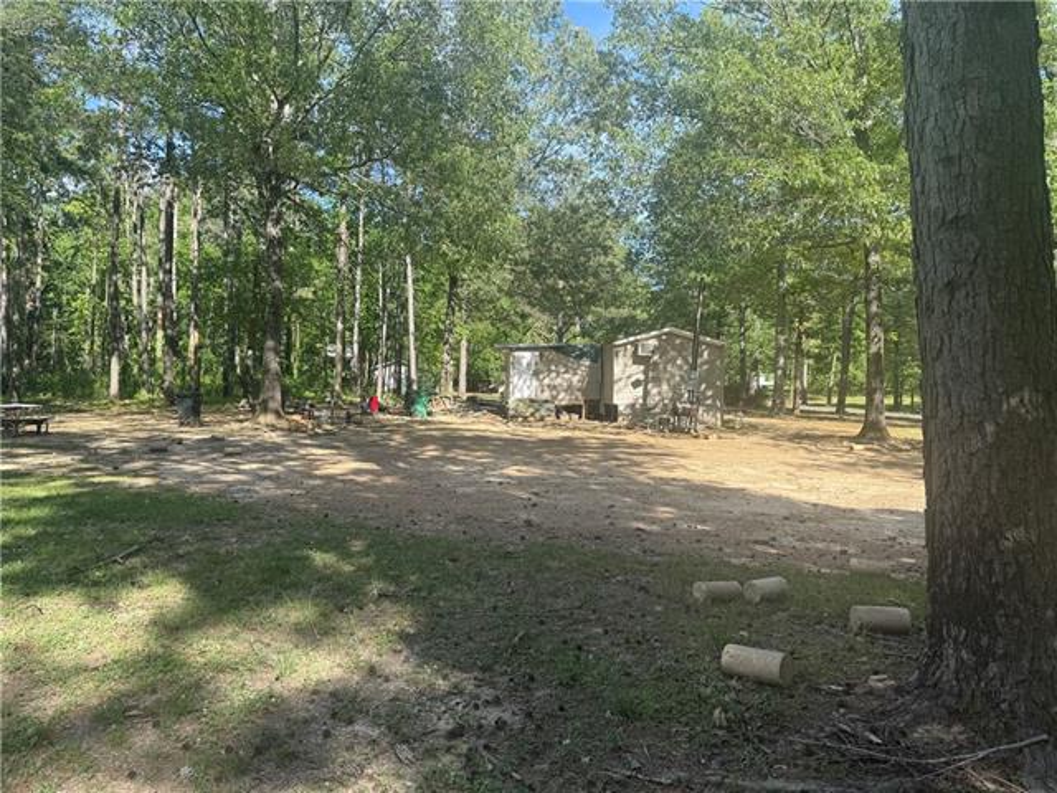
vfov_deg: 56.8
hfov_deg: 71.6
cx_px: 528
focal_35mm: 24
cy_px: 396
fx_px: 733
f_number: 1.78
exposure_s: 1/1174
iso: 80
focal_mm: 6.76
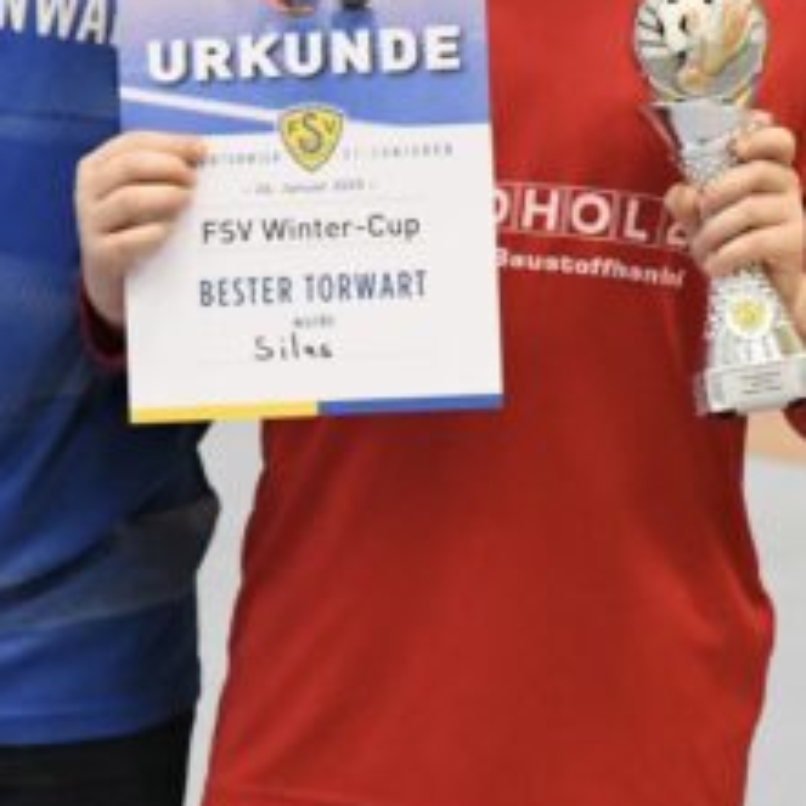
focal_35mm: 276
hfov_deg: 6.3
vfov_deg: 6.3
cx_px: 547
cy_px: 64
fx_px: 7271
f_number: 2.8
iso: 8000
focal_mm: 70
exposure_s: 1/800
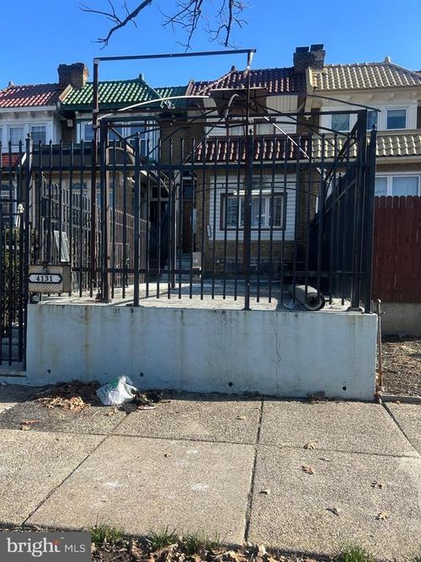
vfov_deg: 67.3
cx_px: 210
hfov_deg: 53.0
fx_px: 422
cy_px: 281
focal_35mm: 26
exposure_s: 1/1621
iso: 50
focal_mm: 5.7
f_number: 1.5
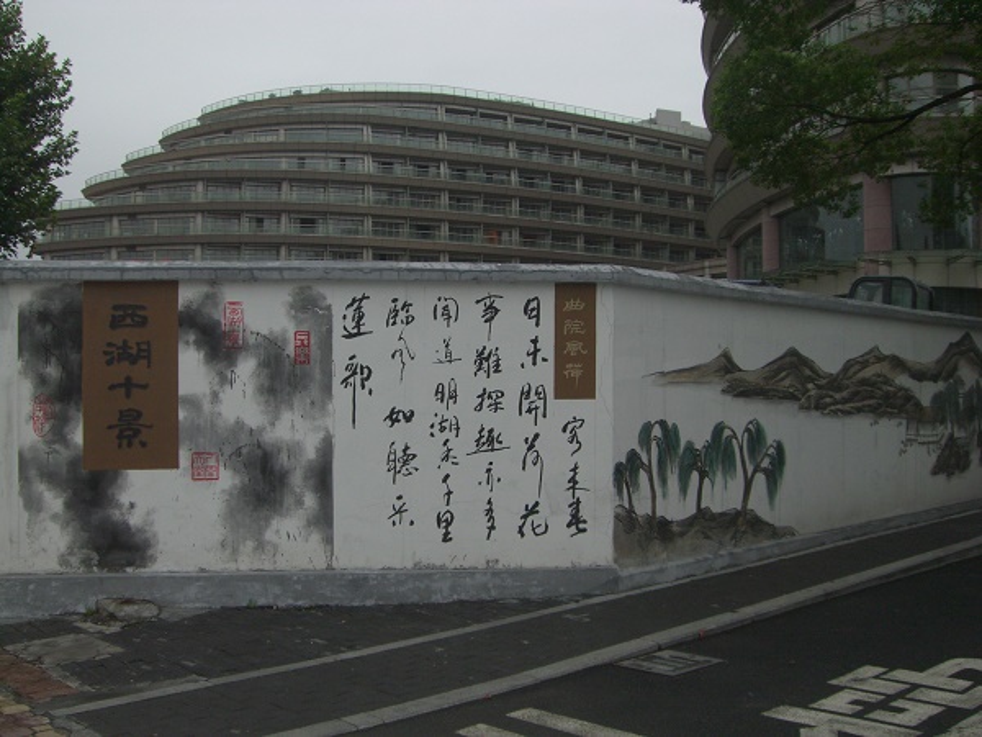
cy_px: 368
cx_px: 491
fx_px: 1078
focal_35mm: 38
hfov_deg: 49.0
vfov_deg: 37.7
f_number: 2.7
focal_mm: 6.2
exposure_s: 1/125
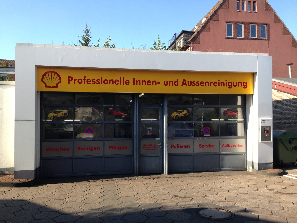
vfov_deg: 42.9
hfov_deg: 55.4
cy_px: 112
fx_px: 283
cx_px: 148
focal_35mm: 33
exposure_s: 1/536
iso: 50
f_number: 2.4
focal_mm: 4.12
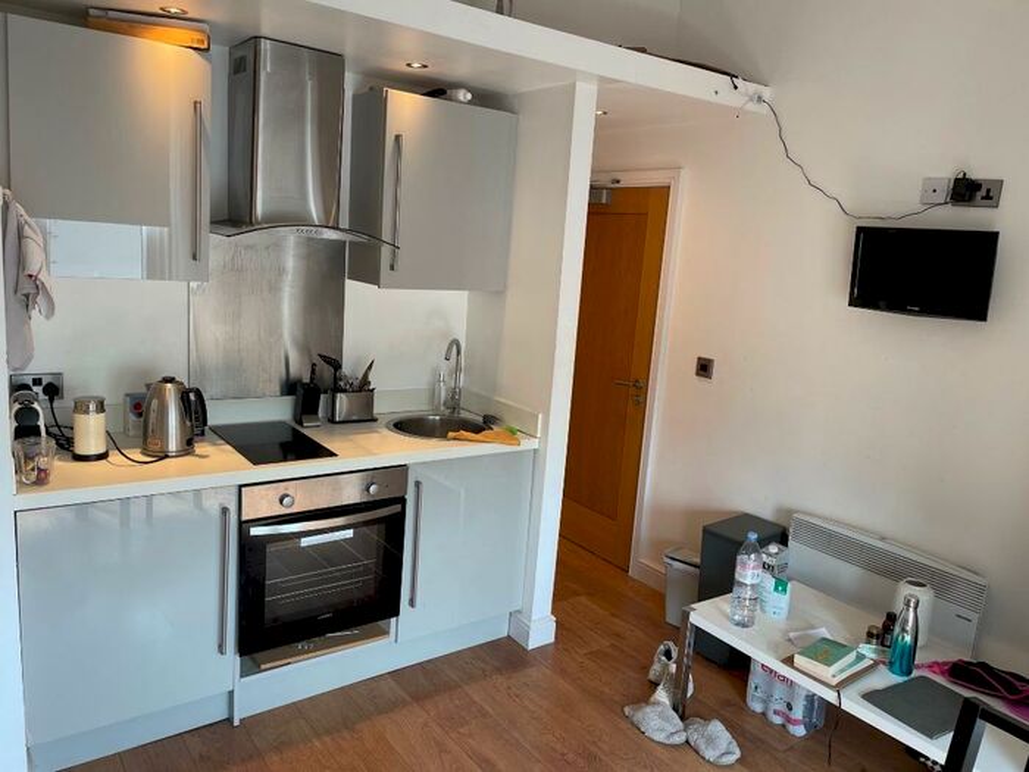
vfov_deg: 53.1
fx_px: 773
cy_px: 386
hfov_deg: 67.3
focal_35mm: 26
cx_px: 514
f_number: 1.6
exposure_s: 1/100
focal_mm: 4.2
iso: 40
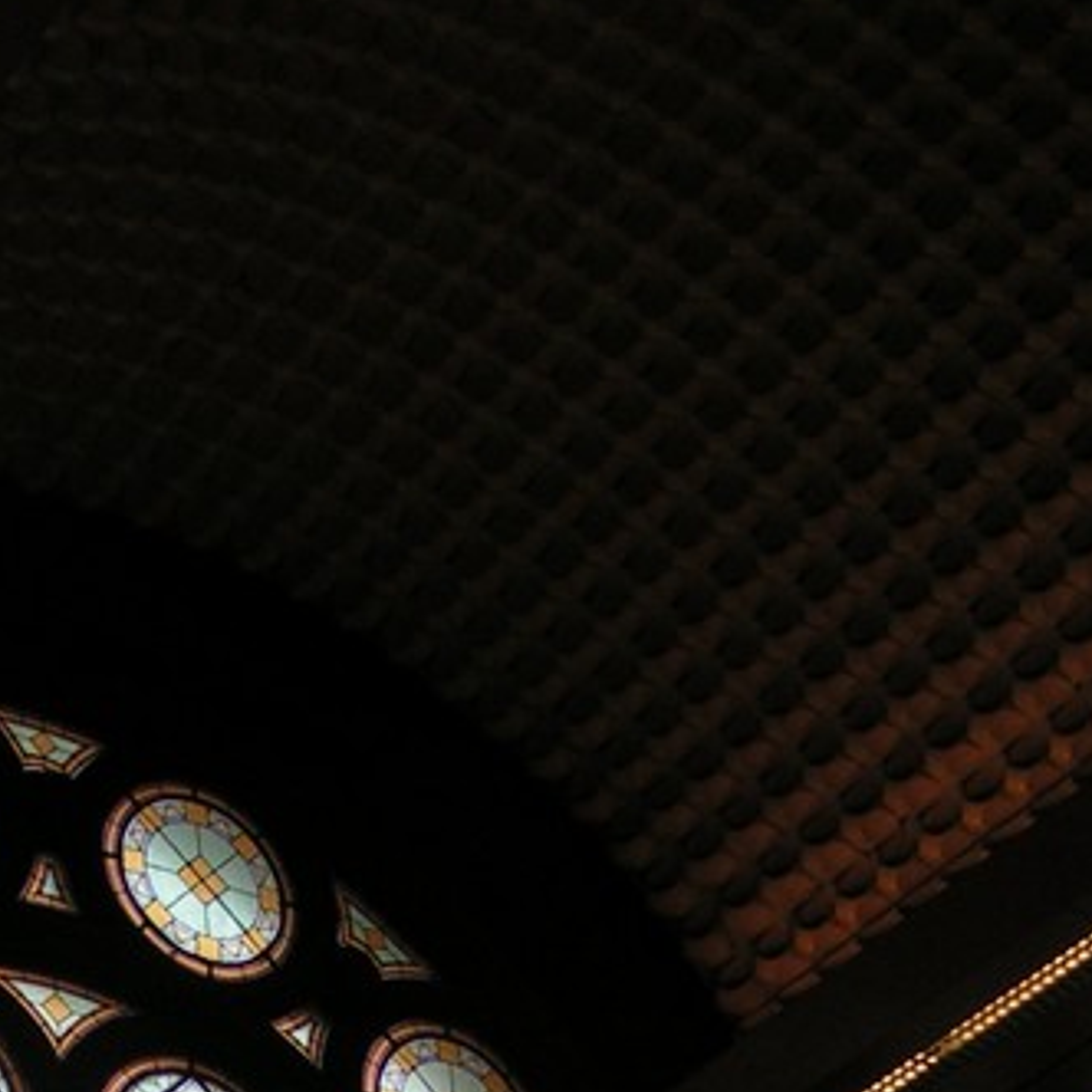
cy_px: 1403
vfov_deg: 15.4
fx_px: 3855
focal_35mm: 108
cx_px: 178
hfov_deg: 16.0
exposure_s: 1/100
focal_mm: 5.8
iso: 50
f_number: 4.5
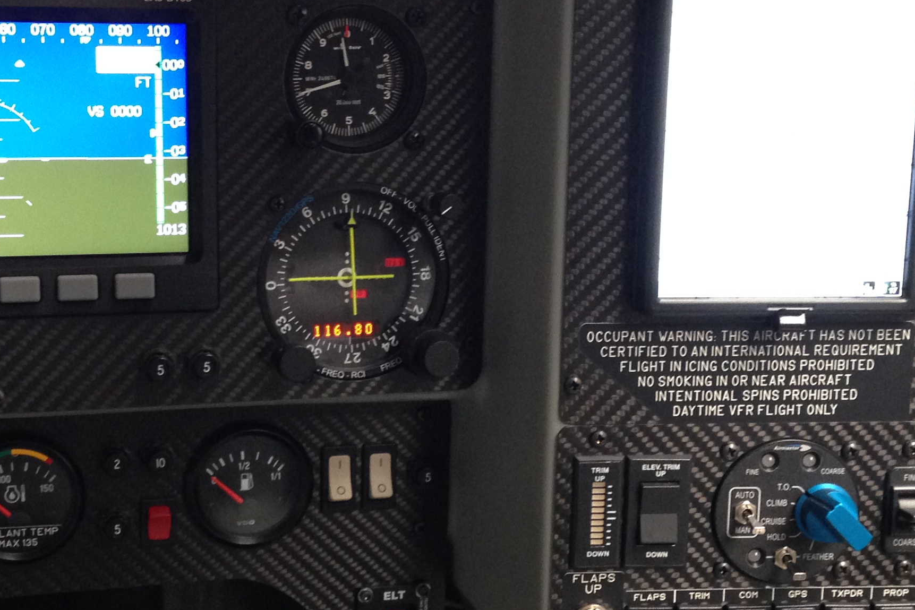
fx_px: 1652
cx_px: 281
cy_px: 383
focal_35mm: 65
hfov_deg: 30.6
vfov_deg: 20.9
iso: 160
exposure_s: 1/20
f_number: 2.4
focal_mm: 4.12
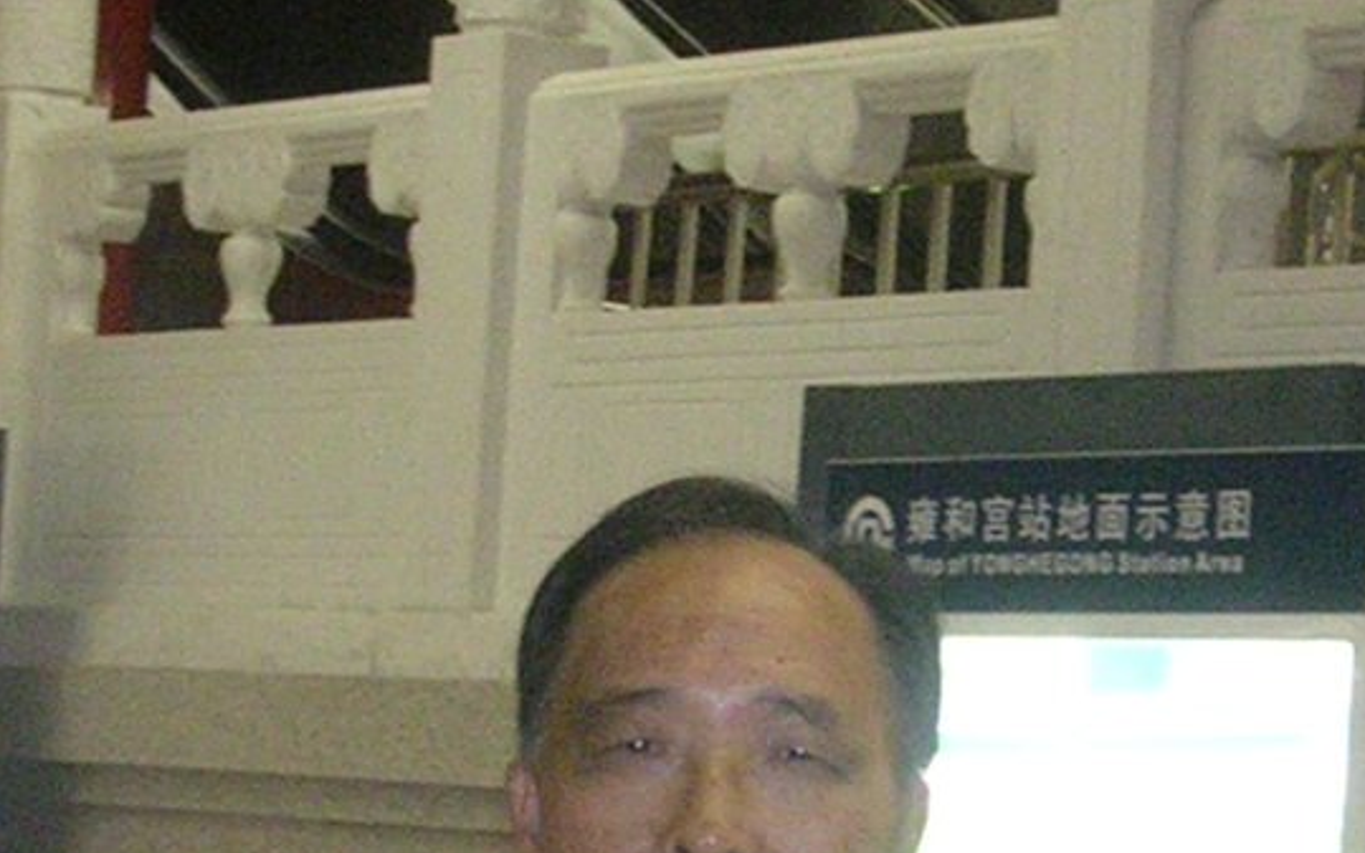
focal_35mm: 153
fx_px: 5692
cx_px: 970
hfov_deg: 13.6
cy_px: 683
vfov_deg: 8.6
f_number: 2.8
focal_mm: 5.8
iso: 160
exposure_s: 1/33.5
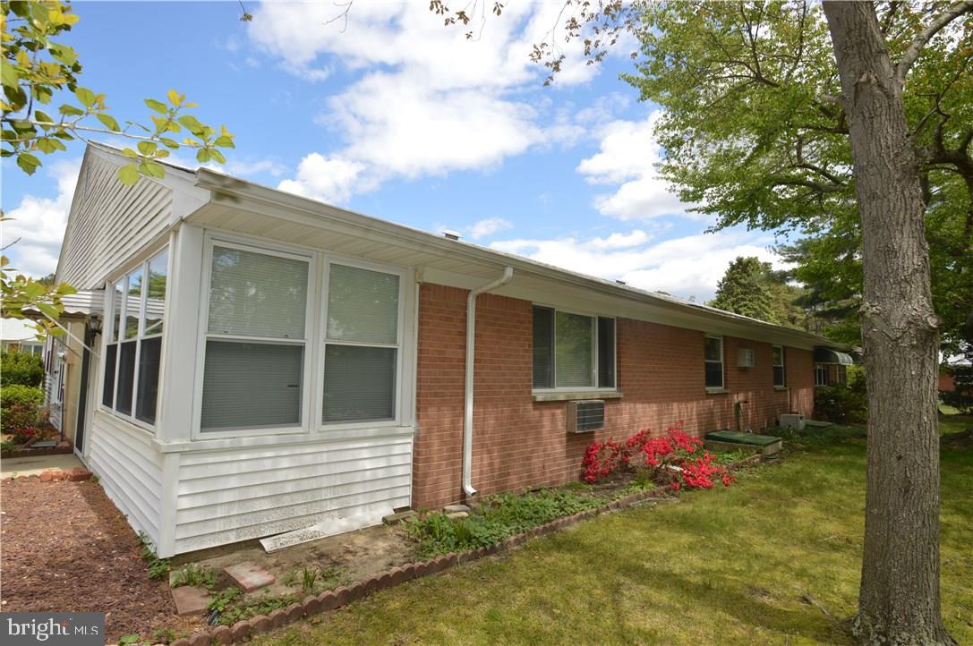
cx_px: 486
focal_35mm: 17
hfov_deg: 92.5
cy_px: 323
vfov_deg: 69.5
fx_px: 466
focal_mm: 11.5
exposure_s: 1/200
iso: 100
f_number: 7.1
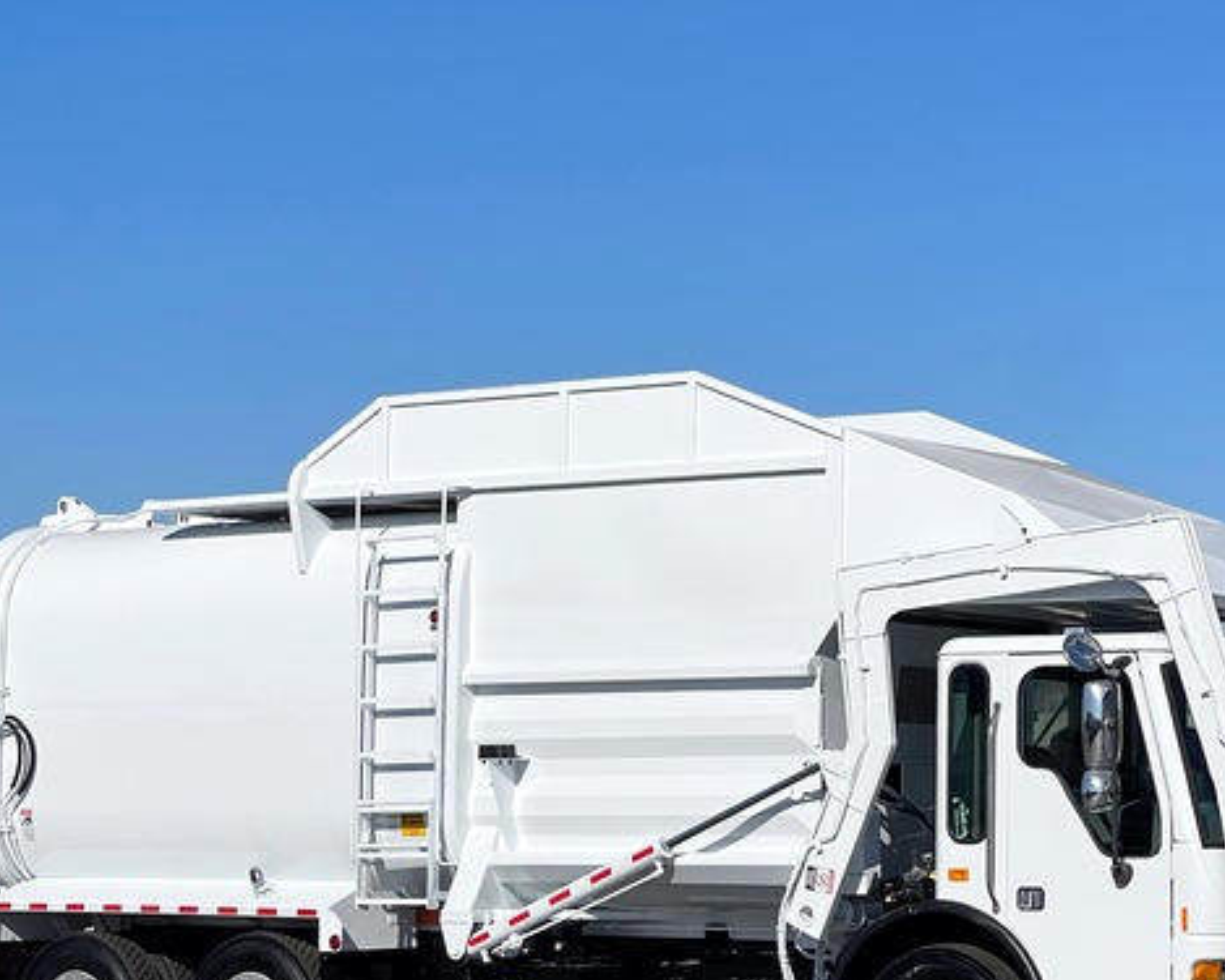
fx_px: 3770
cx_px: 784
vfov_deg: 14.8
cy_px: 592
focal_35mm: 104
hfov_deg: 18.4
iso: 20
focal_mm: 7.5
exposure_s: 1/4386
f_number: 2.2
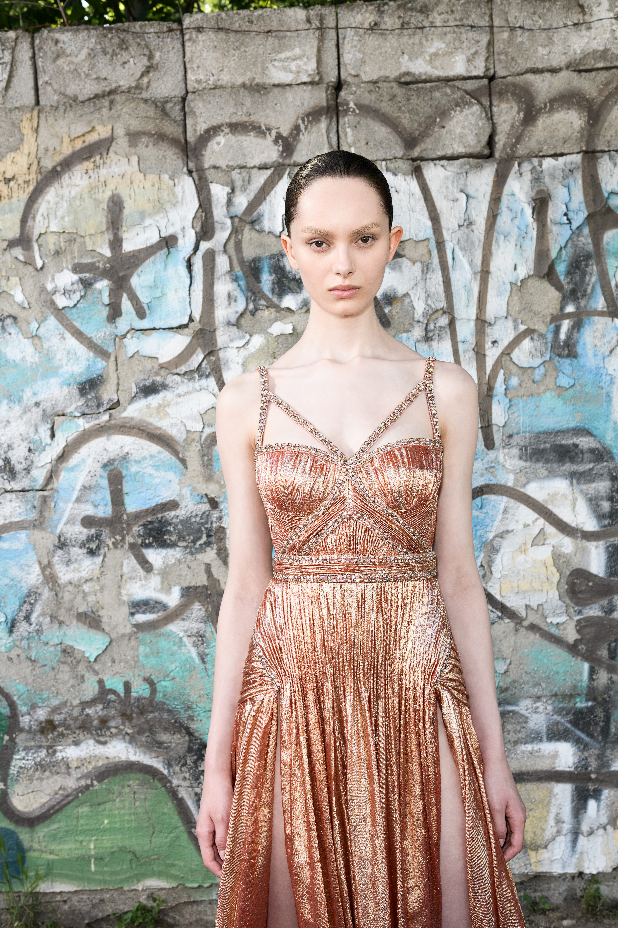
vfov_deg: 54.4
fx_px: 901
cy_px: 464
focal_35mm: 35
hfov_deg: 37.9
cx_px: 309
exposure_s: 1/250
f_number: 10
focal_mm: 35
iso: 400
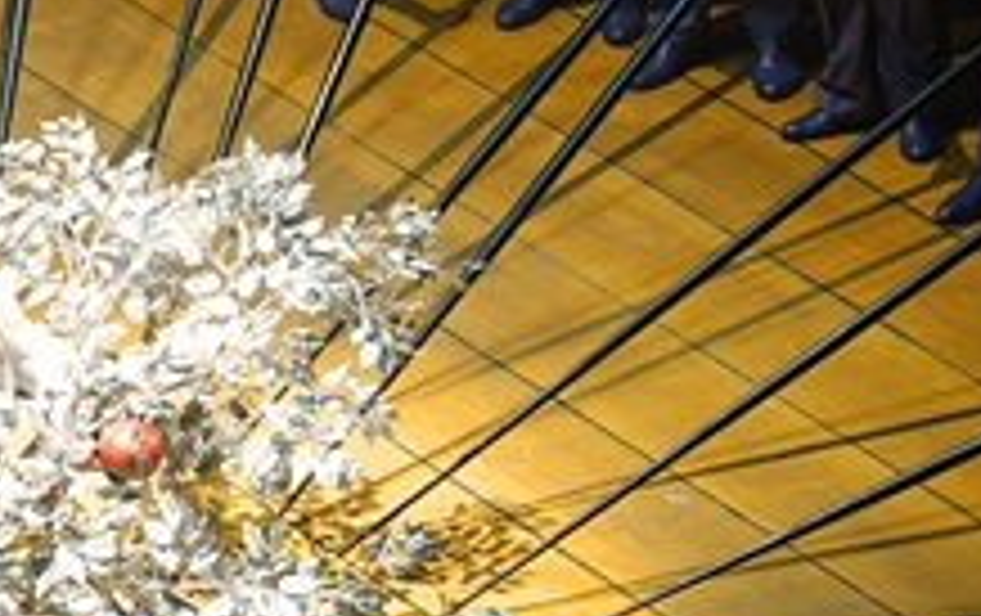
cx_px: 146
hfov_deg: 3.7
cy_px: 16
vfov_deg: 2.3
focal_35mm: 570
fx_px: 15263
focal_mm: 72
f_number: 4.5
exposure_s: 1/100
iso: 800
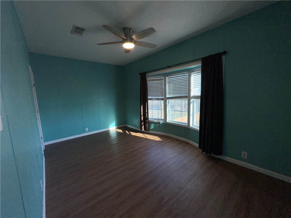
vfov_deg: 85.7
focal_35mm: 14
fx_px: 118
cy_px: 109
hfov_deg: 102.1
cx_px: 146
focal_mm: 2.22
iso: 32
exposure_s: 1/182
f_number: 2.2
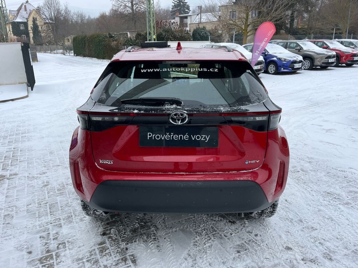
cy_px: 134
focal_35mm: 26
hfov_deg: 67.3
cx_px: 179
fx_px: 269
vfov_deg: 53.1
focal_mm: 5.1
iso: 50
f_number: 1.6
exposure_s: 1/625
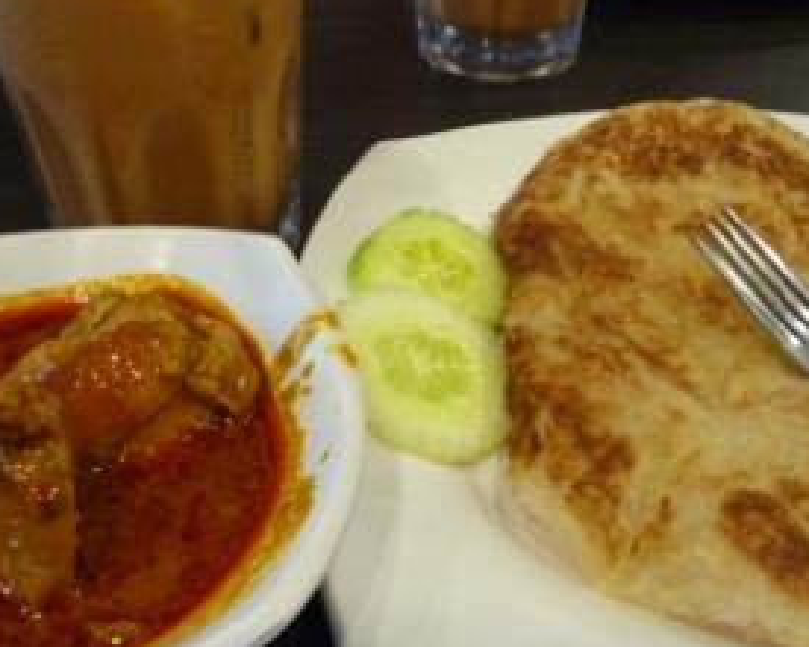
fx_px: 1030
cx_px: 441
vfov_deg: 34.9
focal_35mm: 43
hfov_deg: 42.9
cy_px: 321
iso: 320
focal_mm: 4.7
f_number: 2.9
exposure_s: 1/30
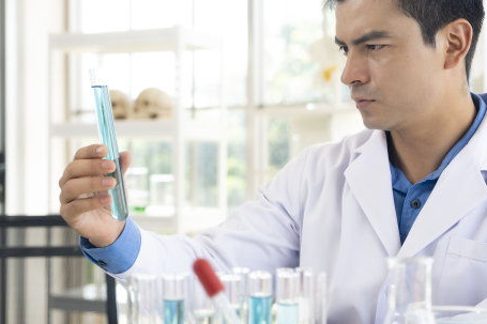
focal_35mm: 70
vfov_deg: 19.4
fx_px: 947
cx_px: 203
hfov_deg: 28.8
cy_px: 176
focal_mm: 52
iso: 200
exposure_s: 1/125
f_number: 4
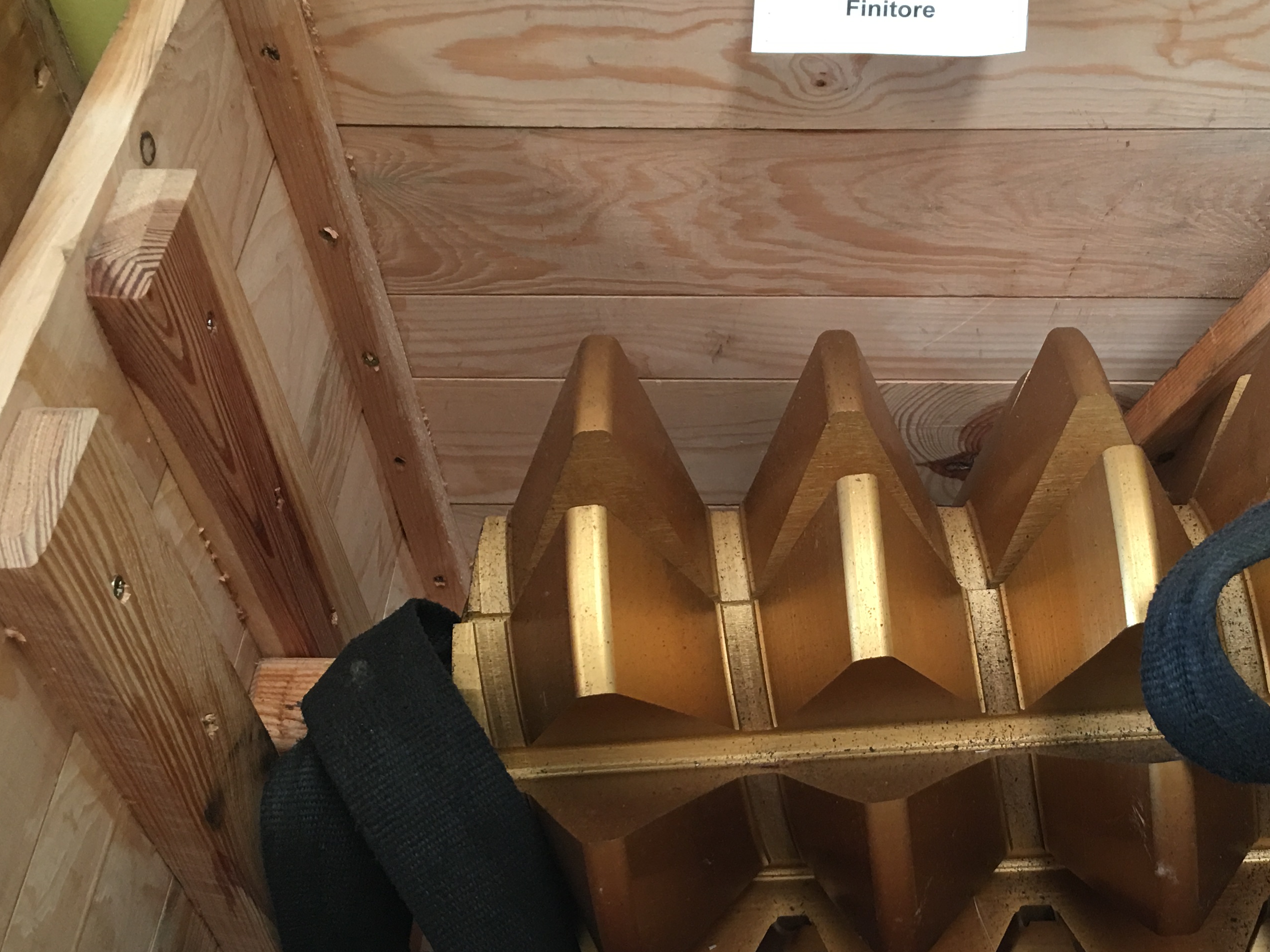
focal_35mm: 46
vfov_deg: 31.4
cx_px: 870
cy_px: 577
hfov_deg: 40.6
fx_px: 1687
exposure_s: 1/17
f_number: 2.2
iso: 64
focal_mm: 4.15
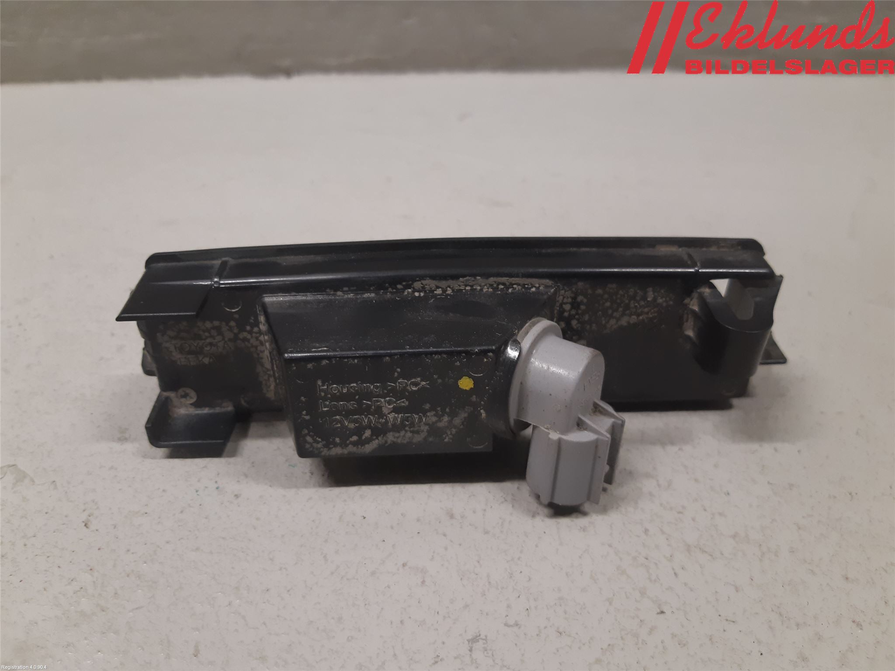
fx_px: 672
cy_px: 336
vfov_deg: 53.1
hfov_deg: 67.3
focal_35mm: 26
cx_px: 448
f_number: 1.7
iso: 125
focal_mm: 3.93
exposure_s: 1/50
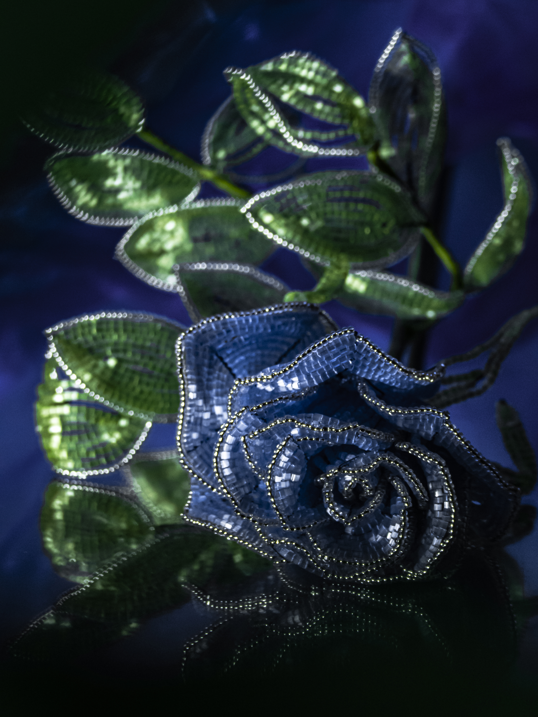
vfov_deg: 9.6
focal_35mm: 206
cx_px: 269
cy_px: 358
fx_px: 4269
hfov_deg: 7.2
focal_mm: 69.6
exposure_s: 1/80
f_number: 4
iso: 1600
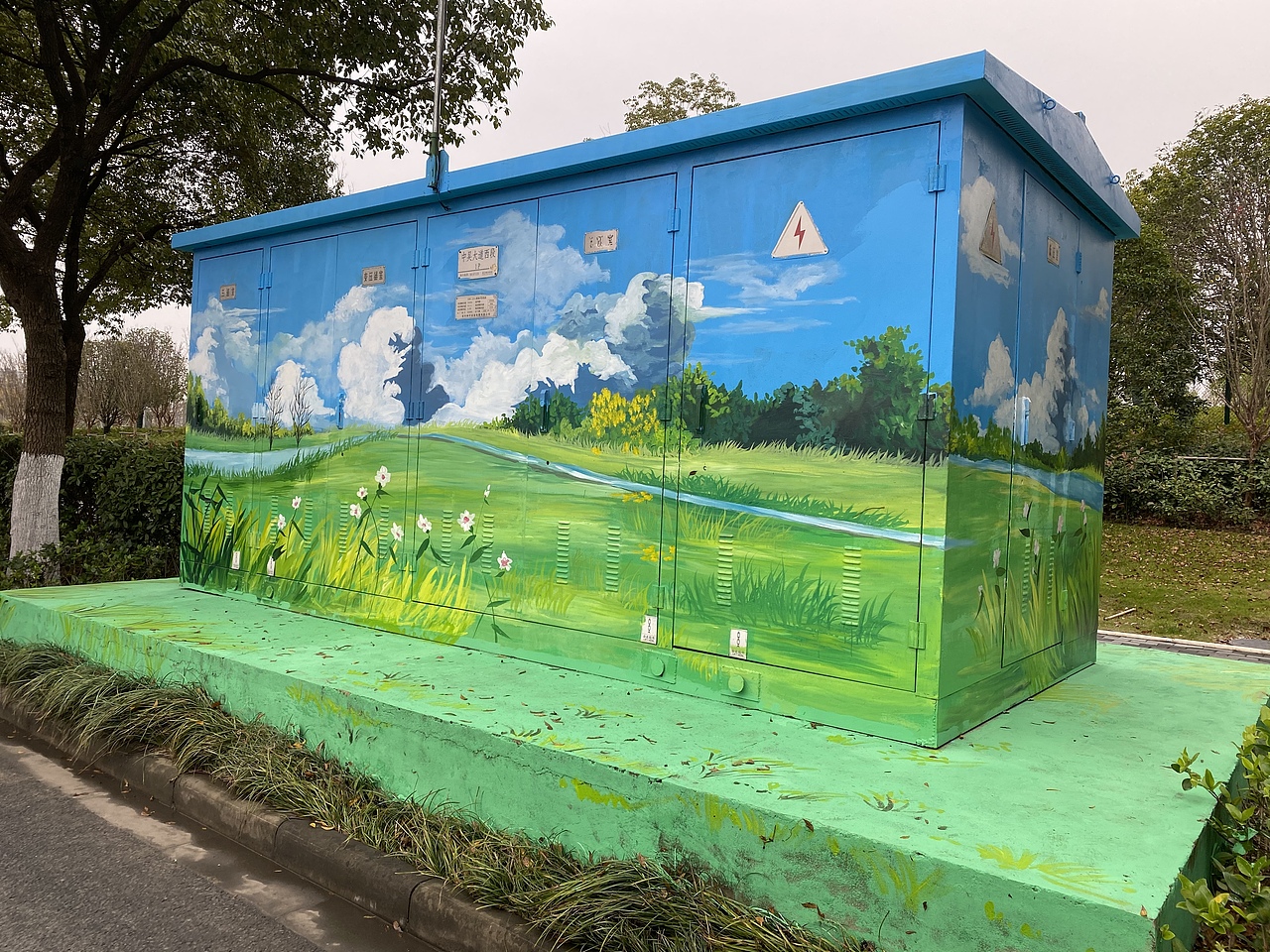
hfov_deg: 67.3
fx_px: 954
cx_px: 635
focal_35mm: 26
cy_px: 476
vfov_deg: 53.1
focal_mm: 4.25
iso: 32
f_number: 1.8
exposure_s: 1/248
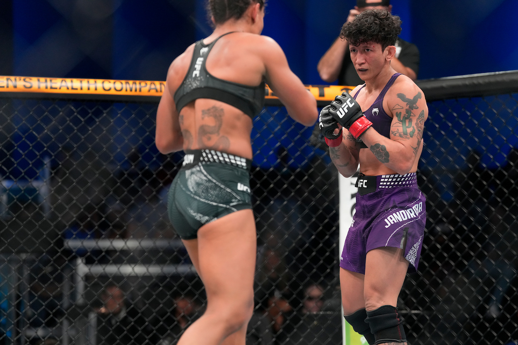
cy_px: 172
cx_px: 259
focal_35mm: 117
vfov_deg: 11.7
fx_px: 1683
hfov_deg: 17.5
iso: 3200
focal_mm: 117
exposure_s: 1/640
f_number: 3.2
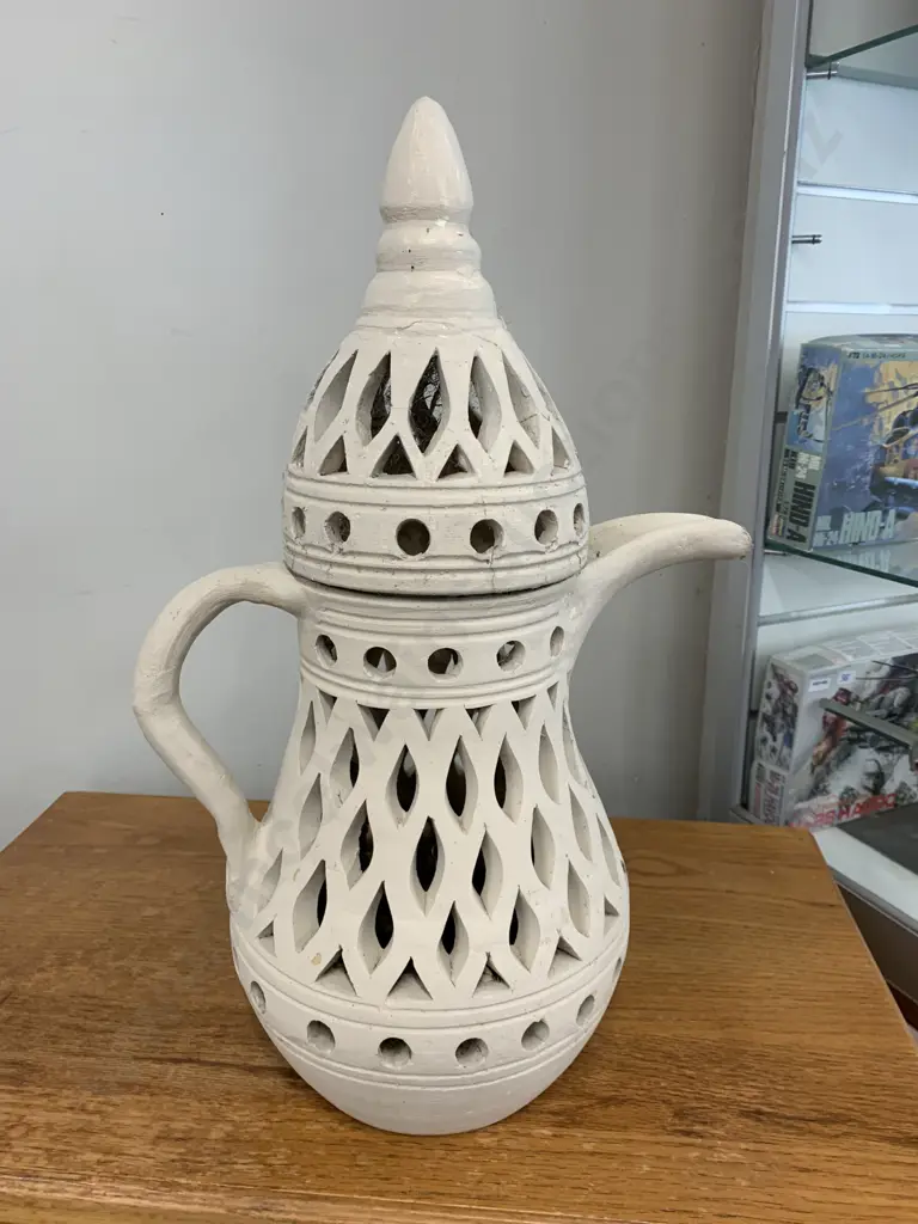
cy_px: 612
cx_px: 459
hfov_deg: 53.1
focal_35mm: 26
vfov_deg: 67.3
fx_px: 919
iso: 100
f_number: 1.8
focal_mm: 4.25
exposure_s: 1/100
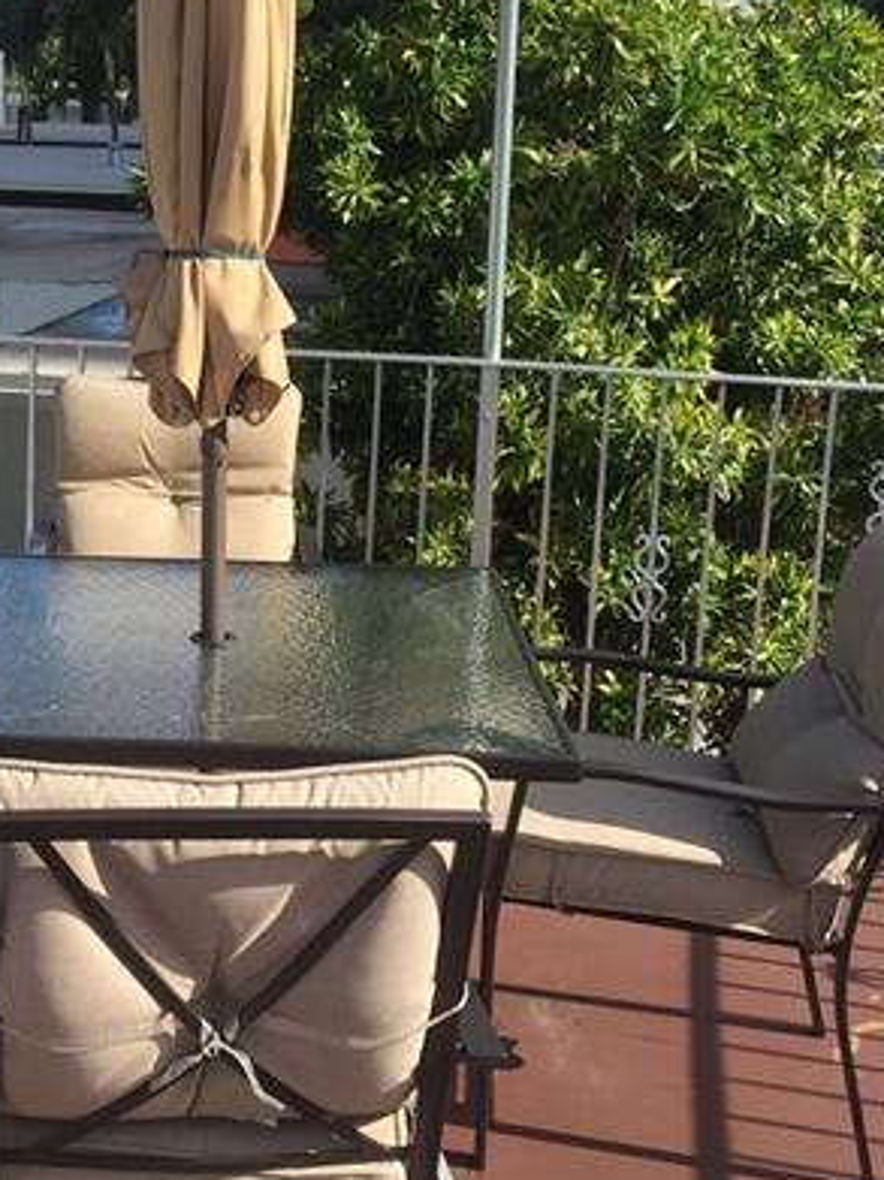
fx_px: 1942
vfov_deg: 33.6
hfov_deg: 25.3
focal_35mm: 57
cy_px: 447
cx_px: 208
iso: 32
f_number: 2.2
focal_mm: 4.15
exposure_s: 1/1130
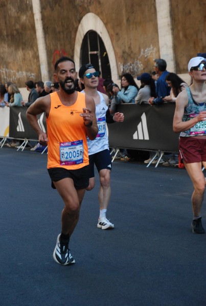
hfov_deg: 11.5
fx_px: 1025
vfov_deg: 17.0
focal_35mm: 120
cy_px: 153
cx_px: 103
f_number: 5.6
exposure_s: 1/640
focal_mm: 80
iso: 1000
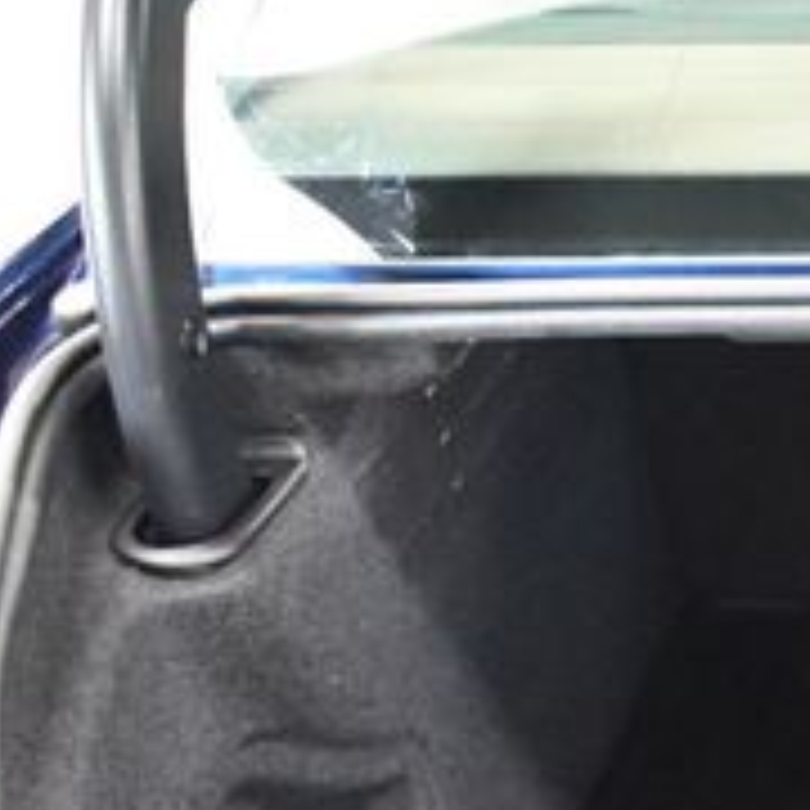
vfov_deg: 15.7
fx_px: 2886
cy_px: 796
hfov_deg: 14.4
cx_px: 1368
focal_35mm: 109
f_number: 3.5
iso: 6400
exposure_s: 1/60
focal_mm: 18
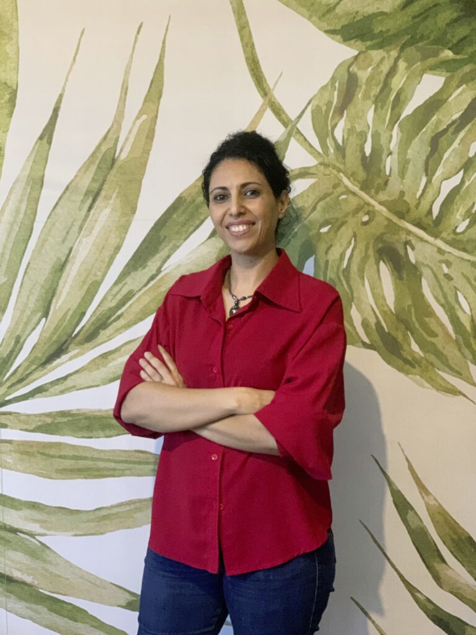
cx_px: 238
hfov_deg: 28.0
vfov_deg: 36.8
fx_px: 953
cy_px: 318
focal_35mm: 52
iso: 640
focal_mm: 6
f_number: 2.4
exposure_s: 1/24
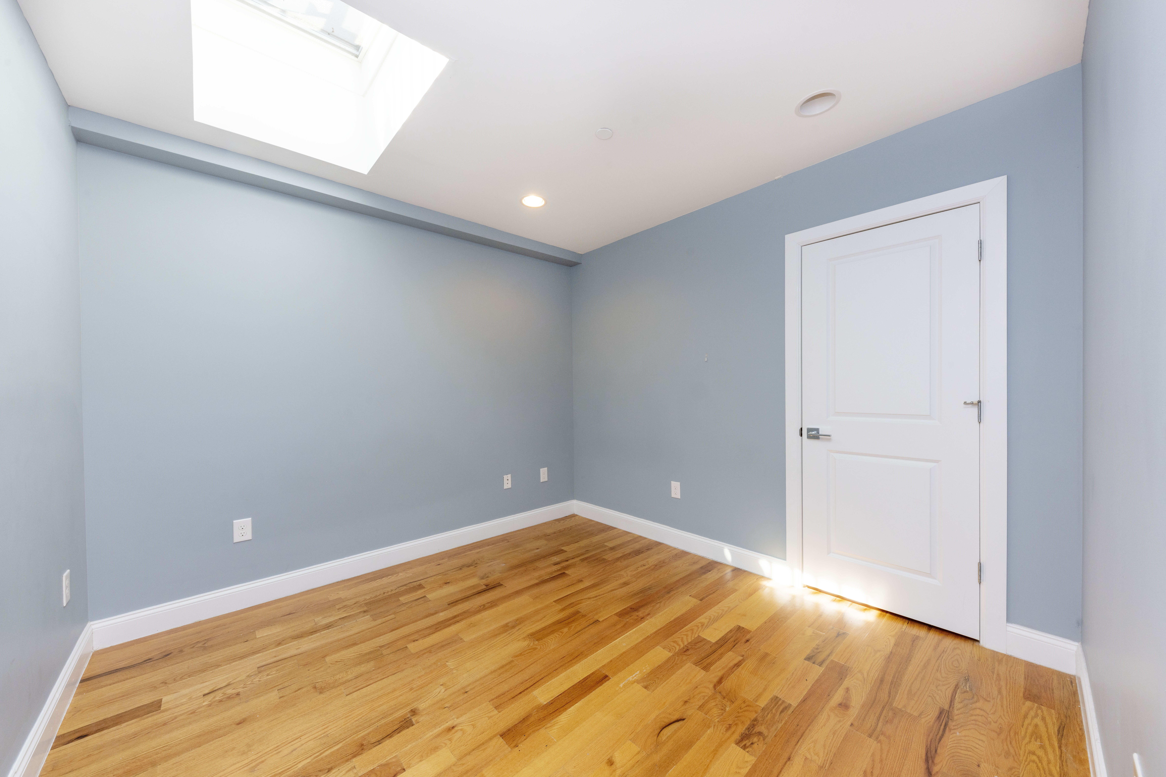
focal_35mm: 12
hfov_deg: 112.6
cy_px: 388
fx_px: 389
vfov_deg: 90.0
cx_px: 583
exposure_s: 1/20
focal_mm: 12
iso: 400
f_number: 11
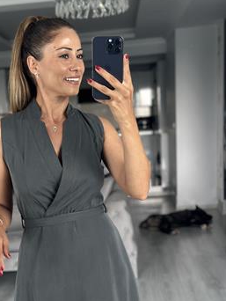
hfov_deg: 20.6
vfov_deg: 27.3
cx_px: 60
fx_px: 617
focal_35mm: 71
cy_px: 189
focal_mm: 6.86
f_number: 1.78
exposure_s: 1/60
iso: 160
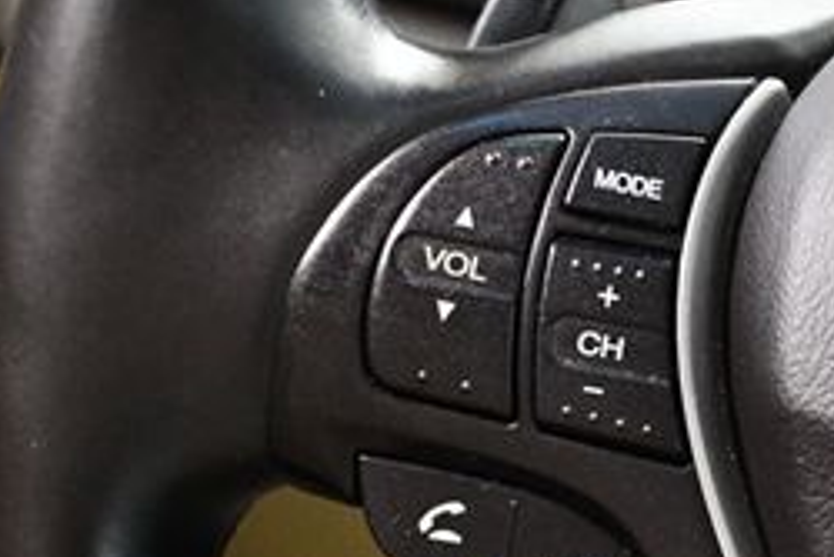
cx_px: 717
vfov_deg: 14.8
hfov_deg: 21.7
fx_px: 2132
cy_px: 467
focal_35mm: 92
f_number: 3.5
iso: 4000
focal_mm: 18
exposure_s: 1/60
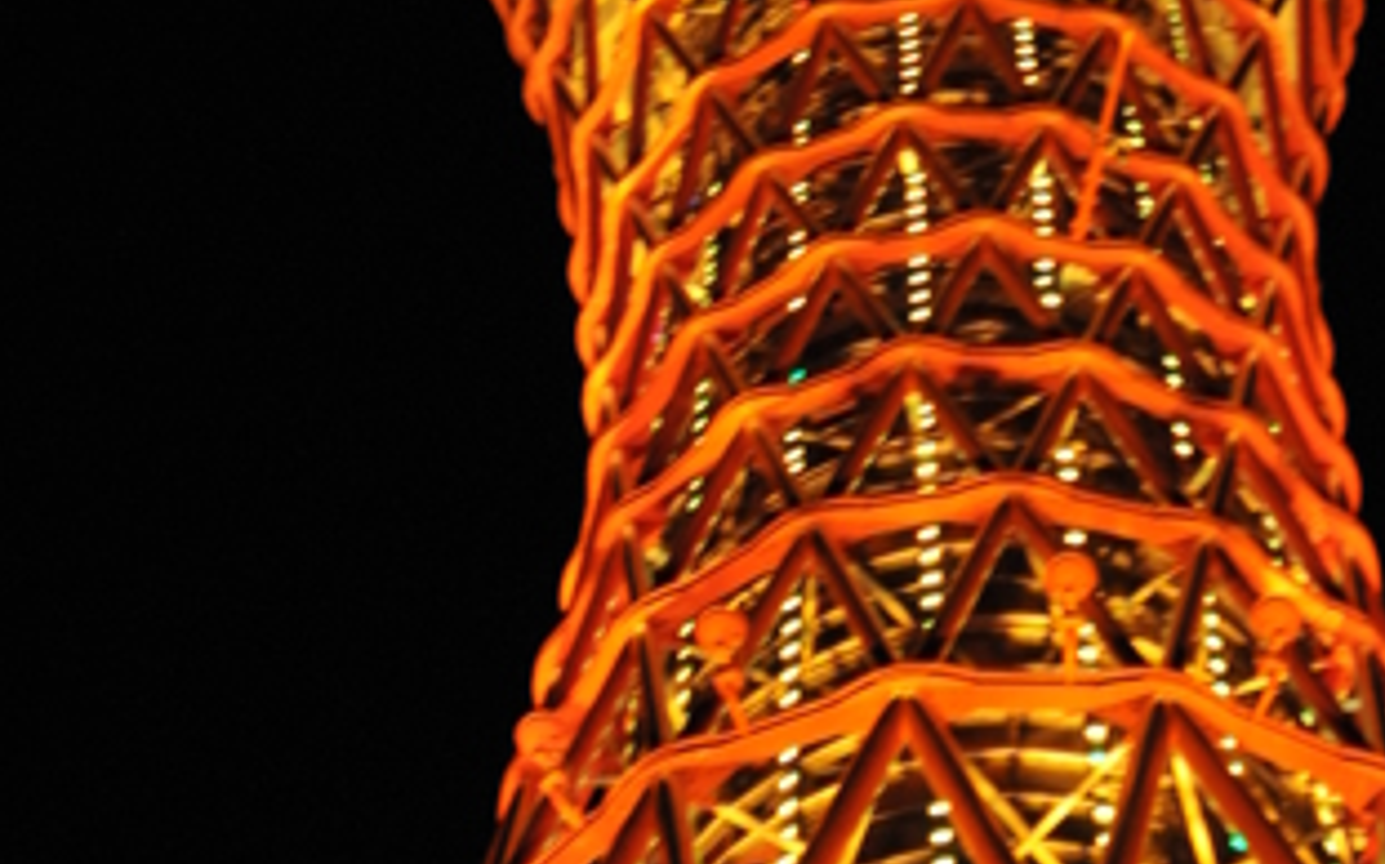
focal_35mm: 161
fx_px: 6074
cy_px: 592
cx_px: 1015
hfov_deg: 13.0
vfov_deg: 8.1
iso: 720
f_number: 4.2
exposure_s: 1/30
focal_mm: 32
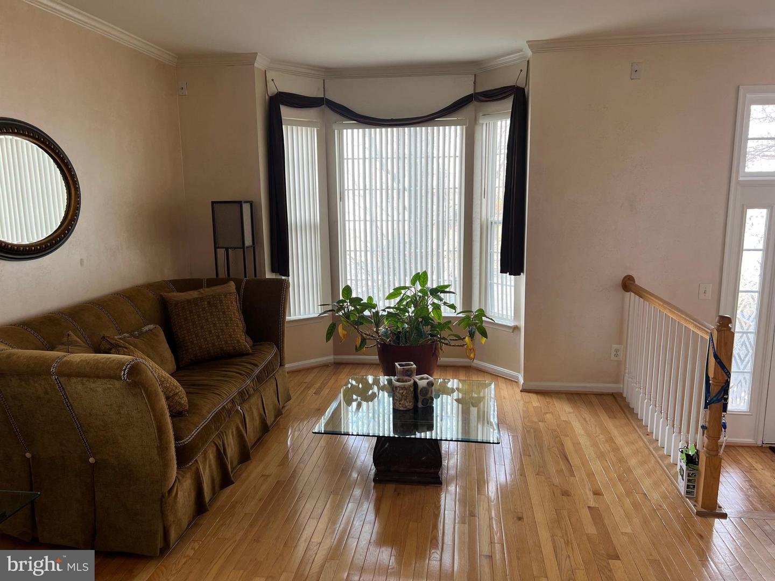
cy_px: 290
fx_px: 582
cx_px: 388
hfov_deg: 67.3
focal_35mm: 26
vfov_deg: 53.1
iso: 64
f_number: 1.5
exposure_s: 1/121
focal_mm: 5.7
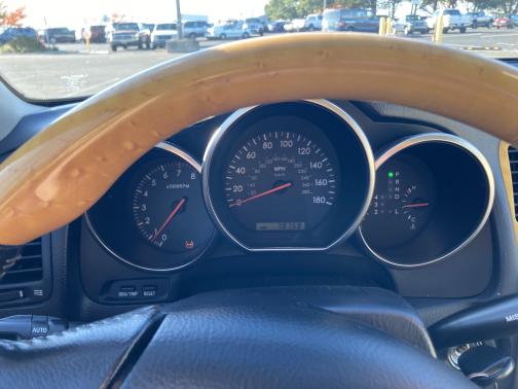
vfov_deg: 49.7
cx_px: 259
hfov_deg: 63.4
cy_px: 194
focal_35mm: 28
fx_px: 419
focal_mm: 3.99
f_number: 1.8
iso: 50
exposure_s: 1/120
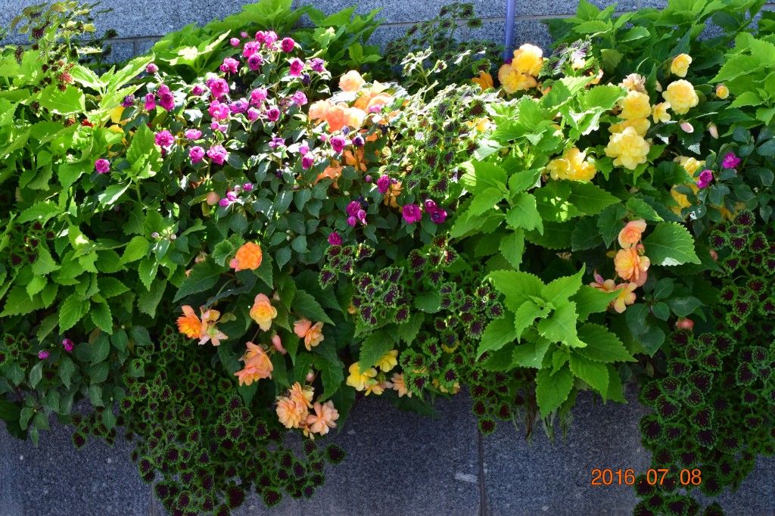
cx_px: 388
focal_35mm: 46
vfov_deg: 28.9
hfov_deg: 42.3
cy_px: 258
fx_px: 1001
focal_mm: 31
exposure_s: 1/100
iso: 400
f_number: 9
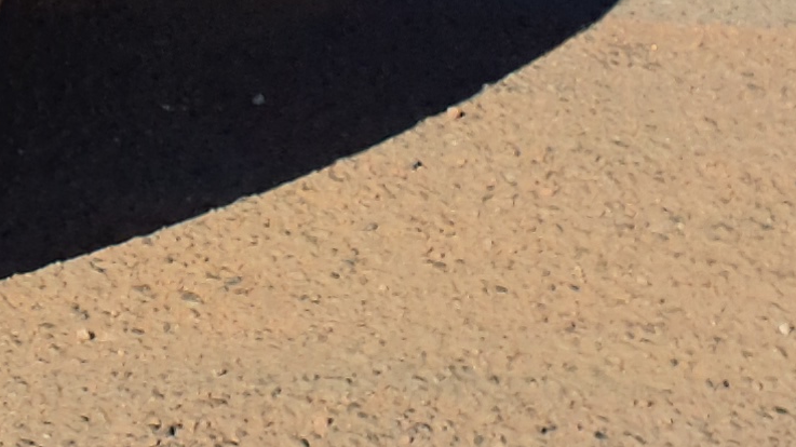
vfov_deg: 6.9
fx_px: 3270
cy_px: -942
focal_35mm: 155
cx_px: -368
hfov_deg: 13.2
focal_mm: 4.3
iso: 50
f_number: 2.4
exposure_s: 1/1597
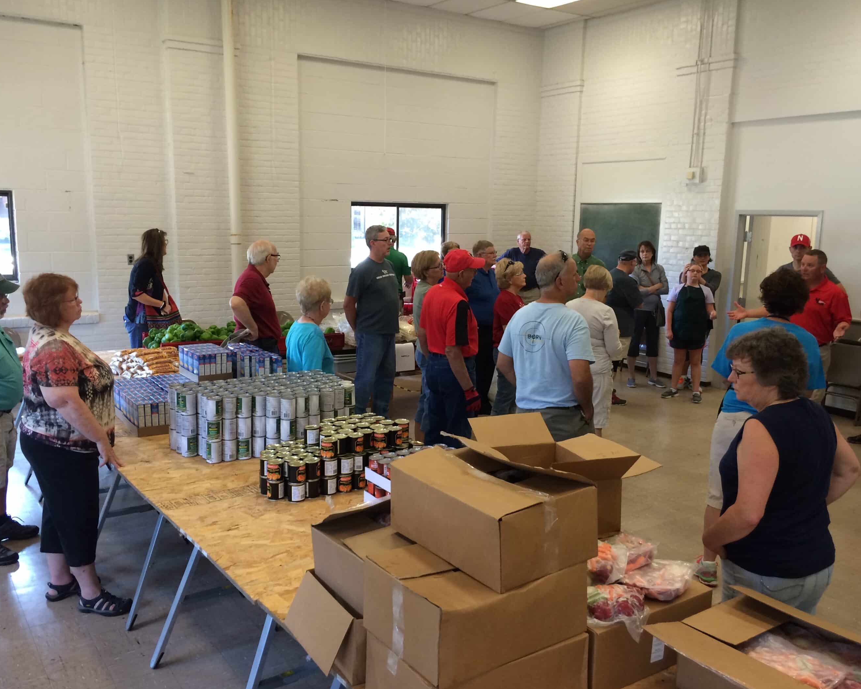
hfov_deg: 57.2
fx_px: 790
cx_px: 421
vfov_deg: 47.1
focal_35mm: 31
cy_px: 343
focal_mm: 4.15
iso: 100
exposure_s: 1/30
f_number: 2.2
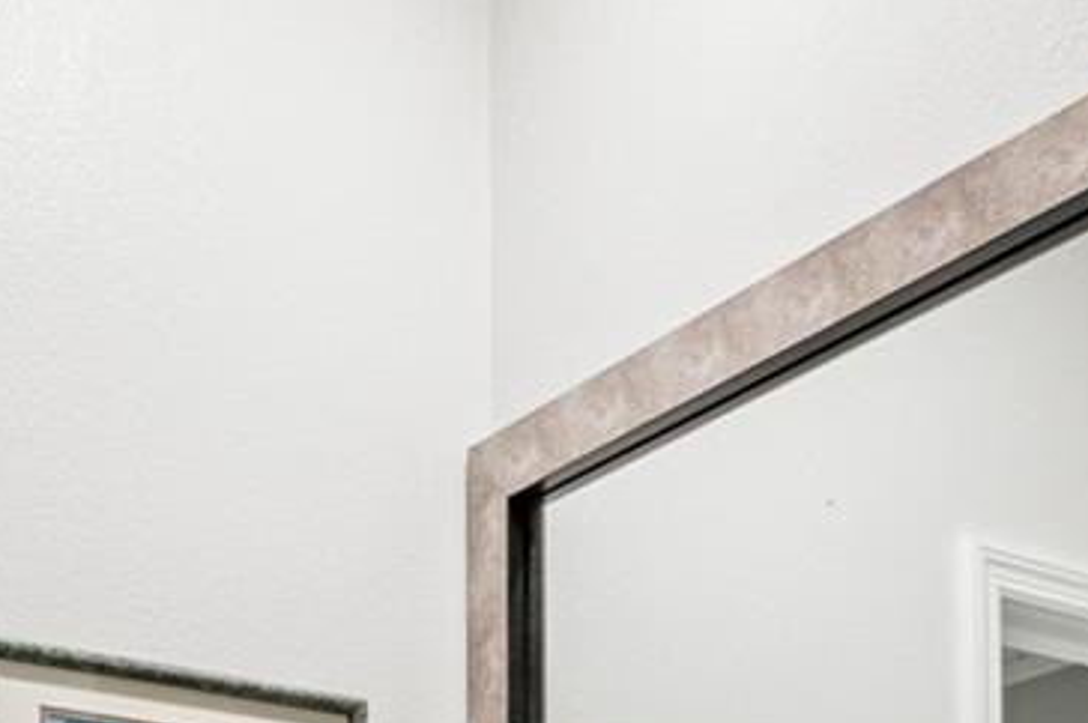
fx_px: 1993
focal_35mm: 66
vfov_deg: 17.6
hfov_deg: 30.5
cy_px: 1207
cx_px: 463
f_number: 7.1
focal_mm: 10
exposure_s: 1/4
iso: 100
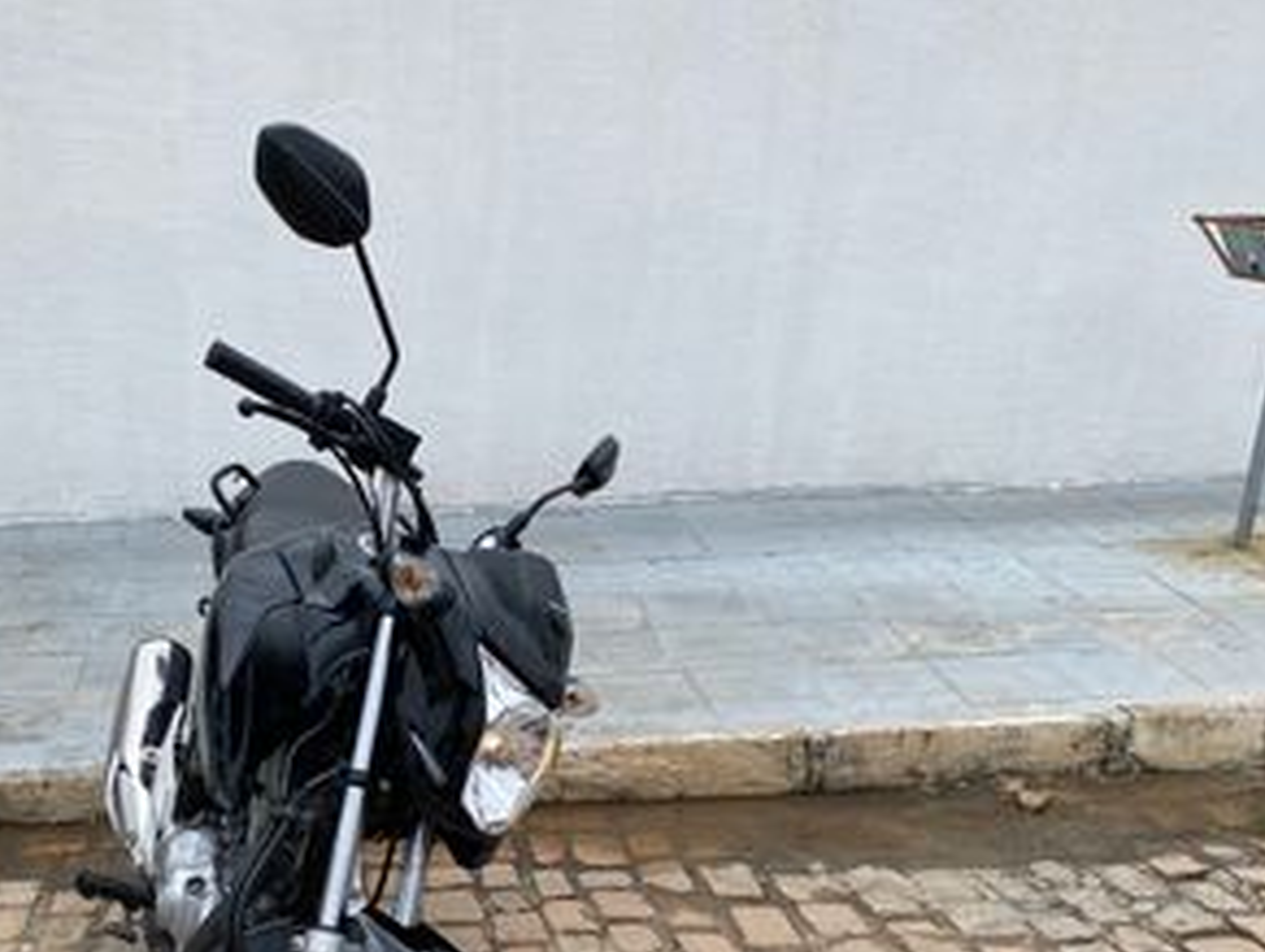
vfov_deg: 33.4
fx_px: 1537
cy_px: 765
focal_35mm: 42
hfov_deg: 44.1
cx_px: 417
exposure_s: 1/3984
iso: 32
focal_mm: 4.25
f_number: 1.8
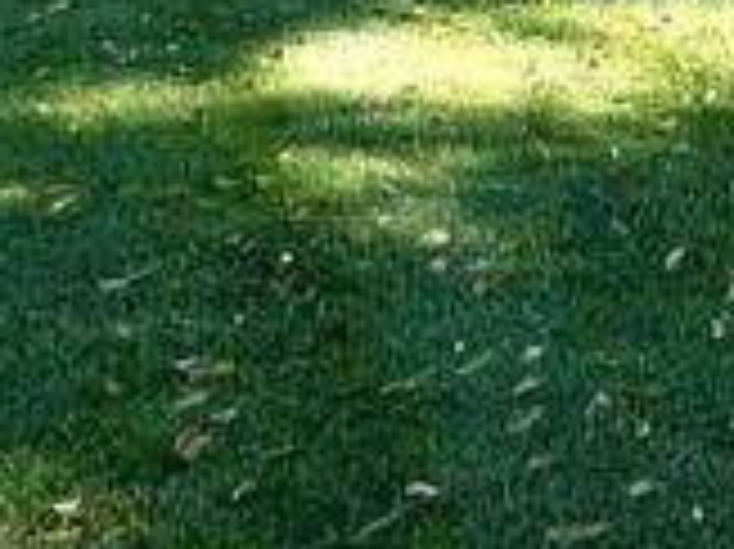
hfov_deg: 17.1
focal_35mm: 88
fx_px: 1865
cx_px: 1418
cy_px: -738
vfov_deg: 13.0
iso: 40
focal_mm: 2.22
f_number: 2.2
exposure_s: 1/1304
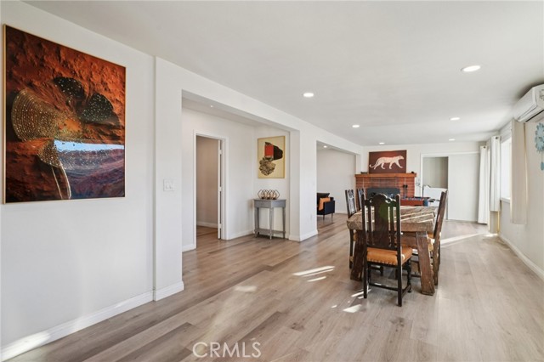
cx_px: 272
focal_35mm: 17
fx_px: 257
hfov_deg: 93.3
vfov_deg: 70.4
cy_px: 181
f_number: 8
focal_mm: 17
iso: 320
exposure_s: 1/30
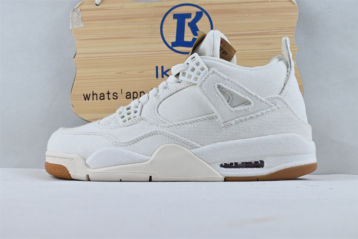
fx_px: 492
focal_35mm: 50
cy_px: 120
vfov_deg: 27.3
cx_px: 179
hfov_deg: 40.0
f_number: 10
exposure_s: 1/200
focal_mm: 33
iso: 1000
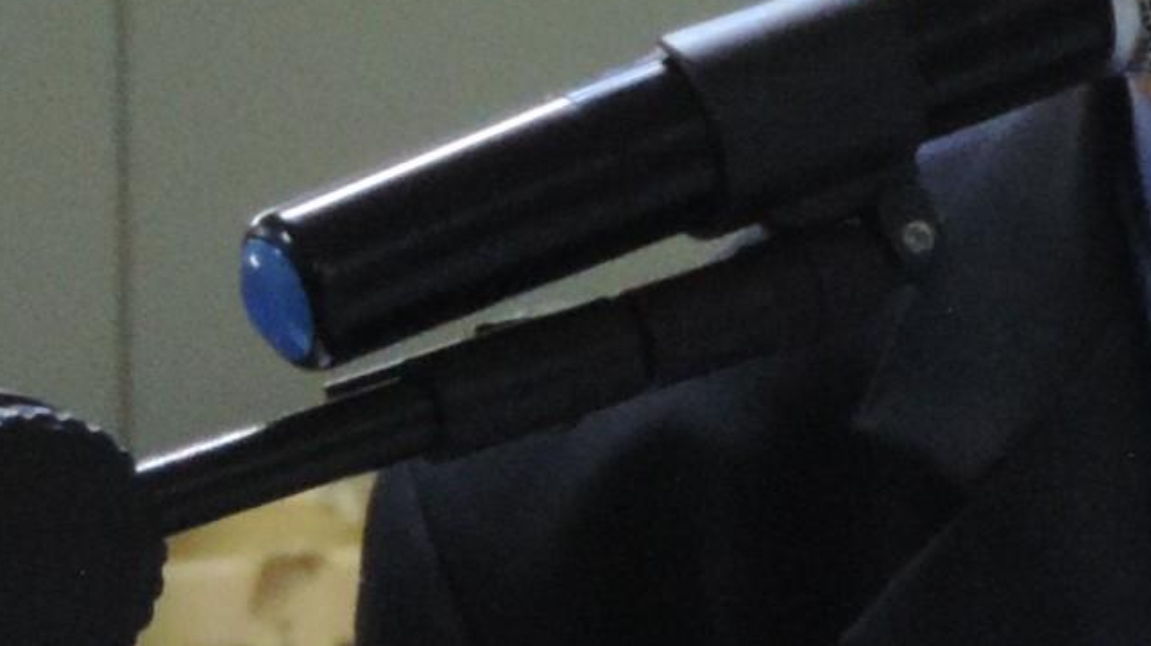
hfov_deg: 1.7
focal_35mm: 1245
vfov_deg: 1.0
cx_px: 1965
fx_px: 37980
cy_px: 163
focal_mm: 40.1
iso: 800
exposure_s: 1/13
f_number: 4.6
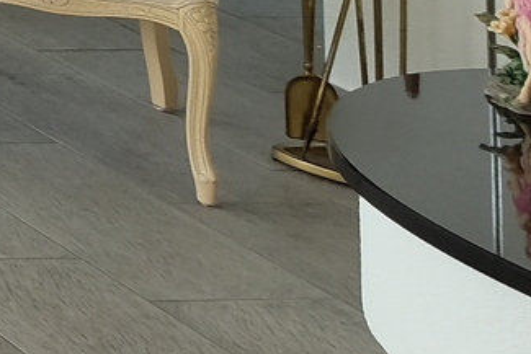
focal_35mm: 118
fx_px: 1741
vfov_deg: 9.4
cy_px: -676
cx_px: -1247
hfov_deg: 10.0
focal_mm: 10
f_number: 5
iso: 400
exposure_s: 1/140
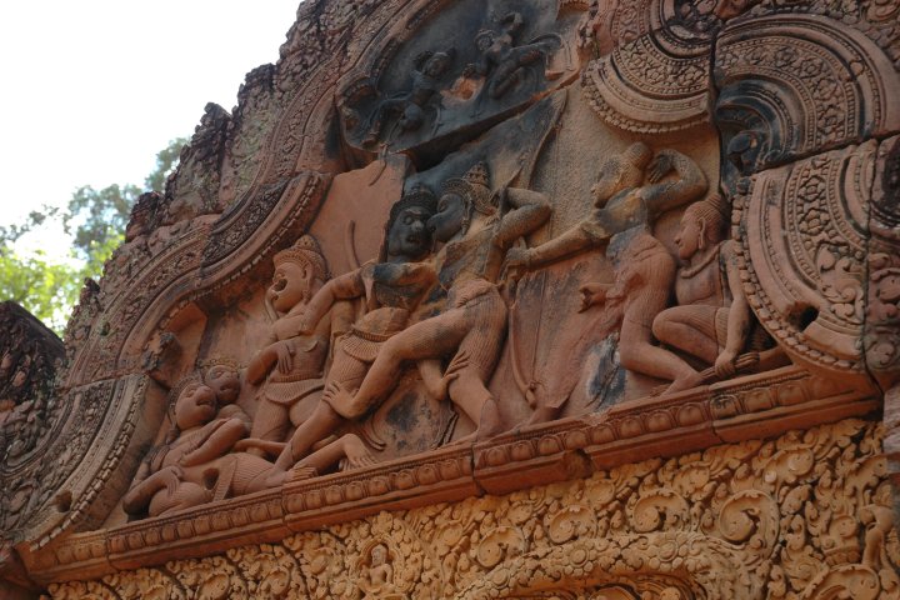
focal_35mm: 60
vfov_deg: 22.6
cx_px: 450
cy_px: 300
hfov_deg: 33.4
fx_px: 1500
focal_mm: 40
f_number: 6.3
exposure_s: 1/160
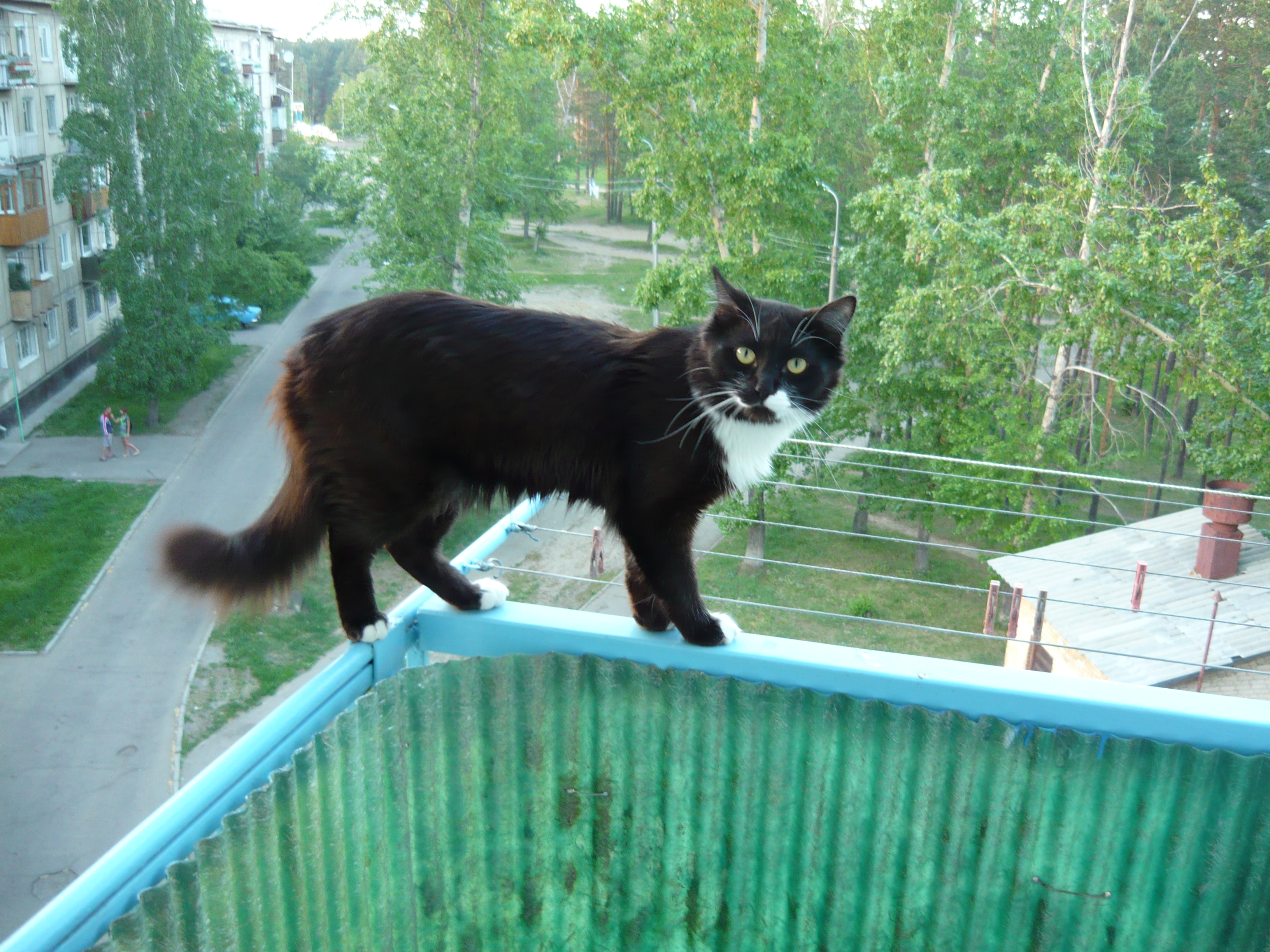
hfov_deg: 55.4
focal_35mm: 33
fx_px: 1211
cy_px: 476
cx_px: 635
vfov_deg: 42.9
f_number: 2.8
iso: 160
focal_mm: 5.5
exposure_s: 1/30
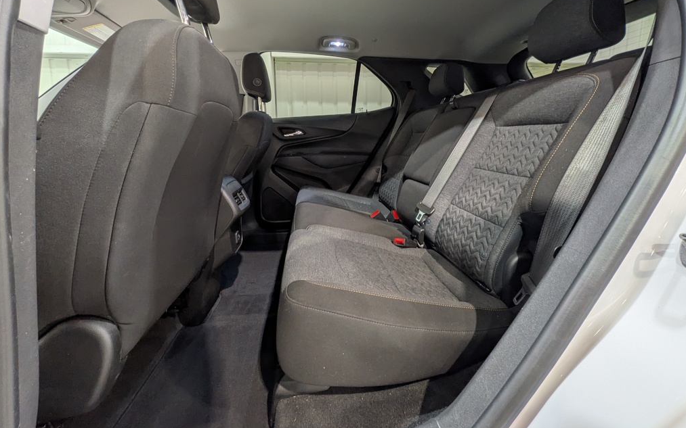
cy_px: 174
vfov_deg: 74.1
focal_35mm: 15
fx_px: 280
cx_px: 344
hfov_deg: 101.5
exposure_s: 1/25
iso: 68
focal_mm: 1.83
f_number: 2.2
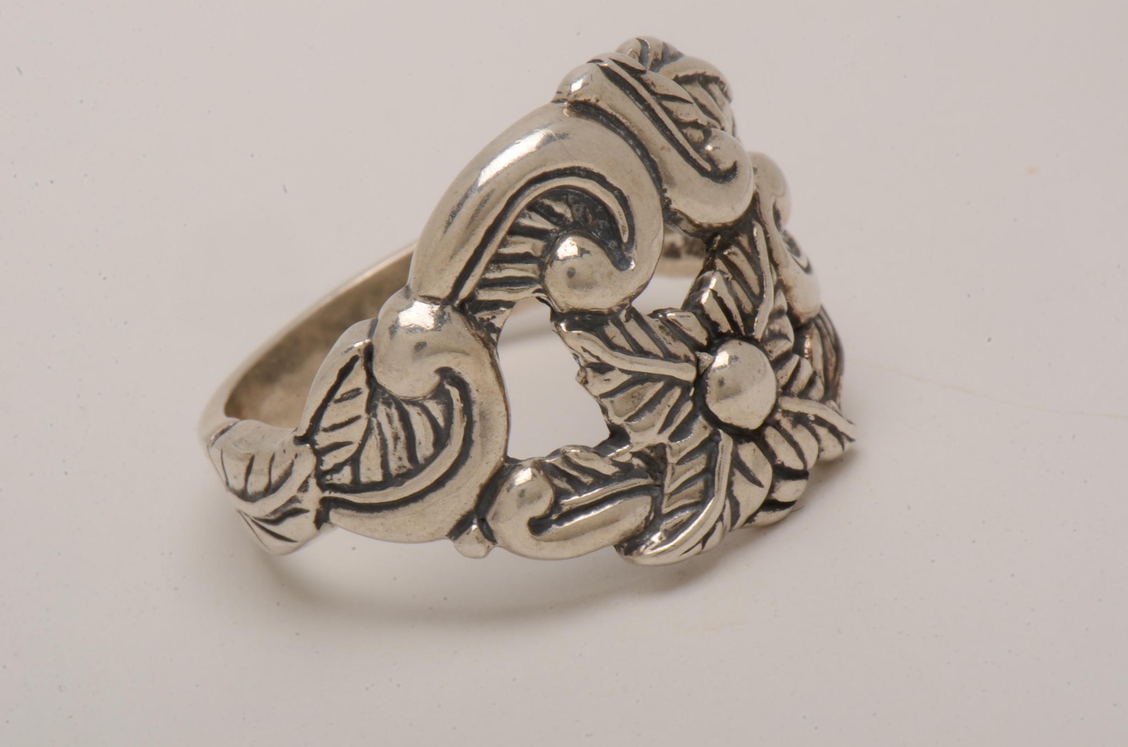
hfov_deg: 16.1
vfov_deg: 10.7
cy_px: 374
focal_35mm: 128
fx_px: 3987
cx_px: 564
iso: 100
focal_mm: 85
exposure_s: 1/160
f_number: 36
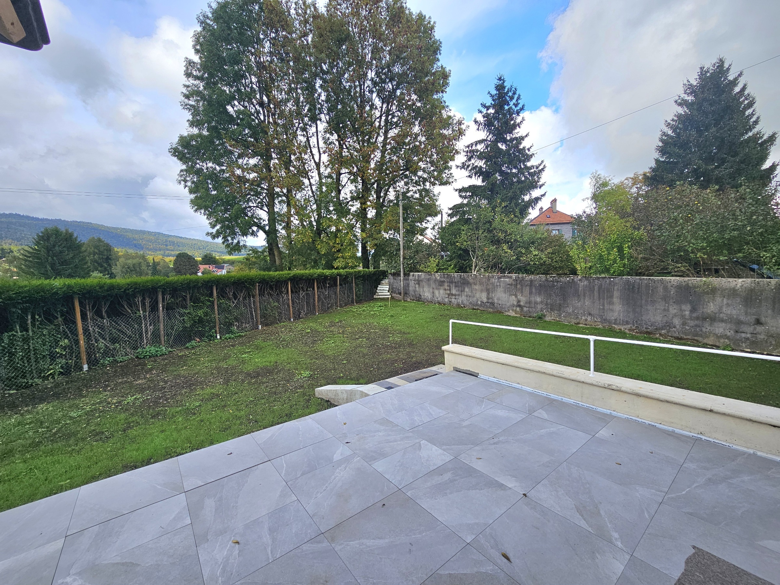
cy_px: 292
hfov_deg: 106.2
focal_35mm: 13
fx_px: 293
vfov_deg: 89.9
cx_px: 390
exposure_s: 1/1429
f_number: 2.2
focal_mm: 2.2
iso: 50
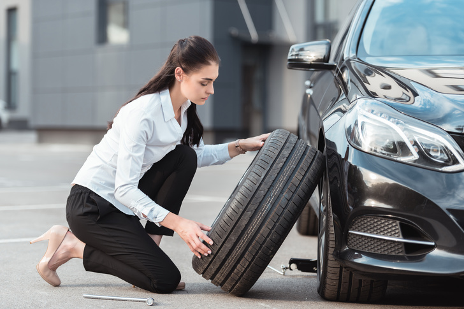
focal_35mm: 102
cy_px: 154
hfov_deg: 20.0
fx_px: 1314
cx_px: 232
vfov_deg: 13.4
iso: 200
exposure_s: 1/400
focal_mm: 102
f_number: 2.8
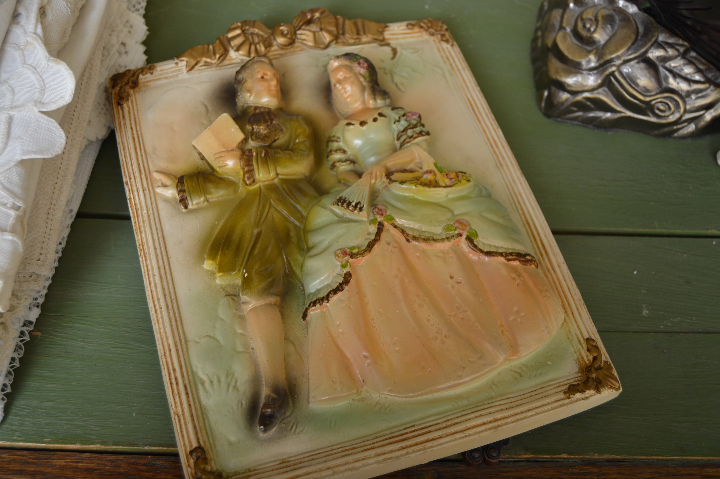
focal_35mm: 39
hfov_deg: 49.6
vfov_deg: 34.1
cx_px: 360
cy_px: 240
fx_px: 779
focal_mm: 26
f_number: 4
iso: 200
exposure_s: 1/200
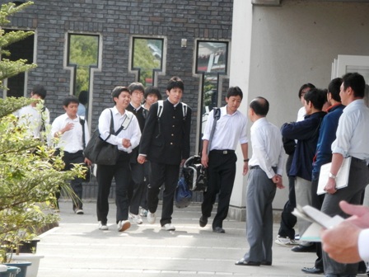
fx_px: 2921
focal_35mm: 274
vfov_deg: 5.4
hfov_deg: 7.2
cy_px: 138
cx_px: 184
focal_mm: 48.9
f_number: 6.4
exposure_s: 1/125
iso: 200
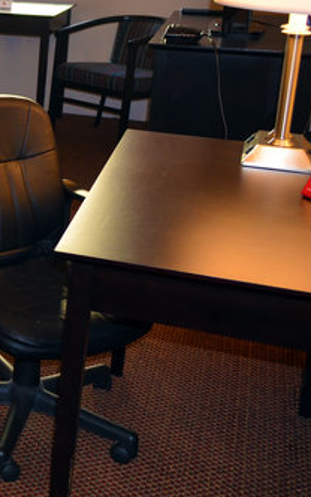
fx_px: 895
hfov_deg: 16.9
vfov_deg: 30.7
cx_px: -218
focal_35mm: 66
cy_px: 143
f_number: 3.5
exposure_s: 1/80
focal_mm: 18
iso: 400
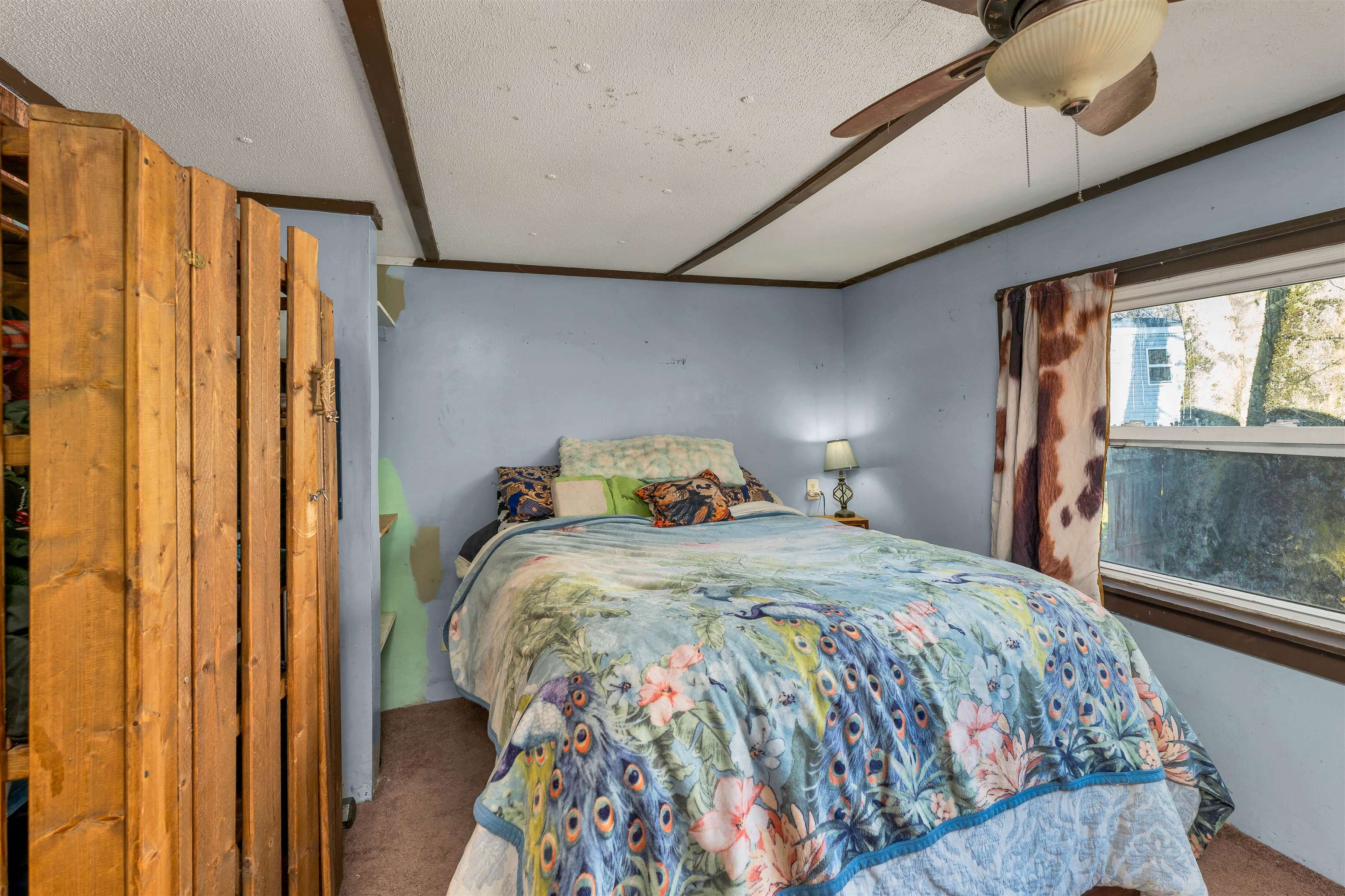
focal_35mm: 14
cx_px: 672
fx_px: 523
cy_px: 448
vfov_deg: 81.2
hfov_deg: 104.3
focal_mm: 14
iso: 400
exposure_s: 1/10
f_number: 8
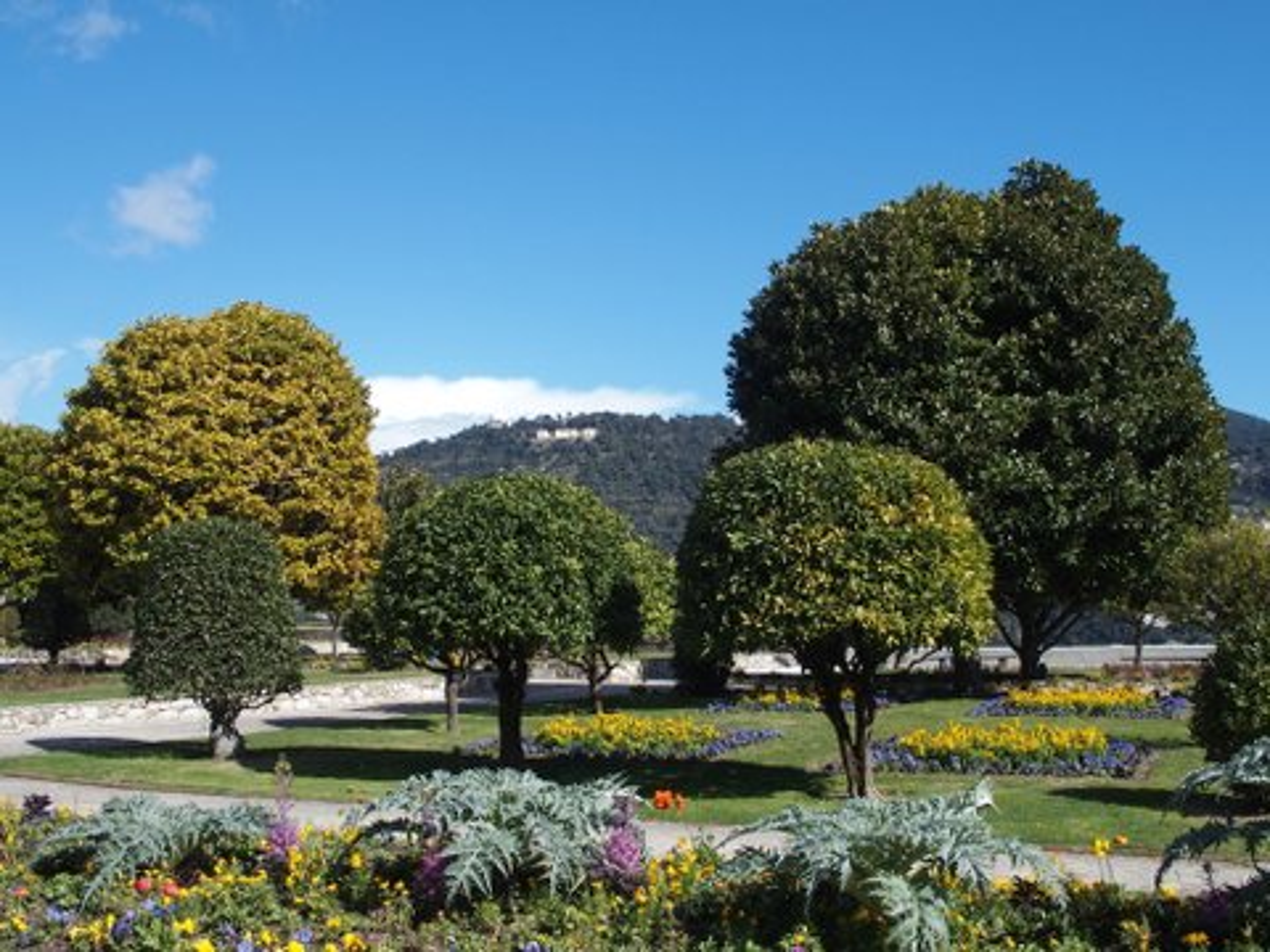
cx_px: 635
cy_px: 476
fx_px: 1394
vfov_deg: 37.7
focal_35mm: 38
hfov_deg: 49.0
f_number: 4
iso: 100
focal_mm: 8.1
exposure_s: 1/800
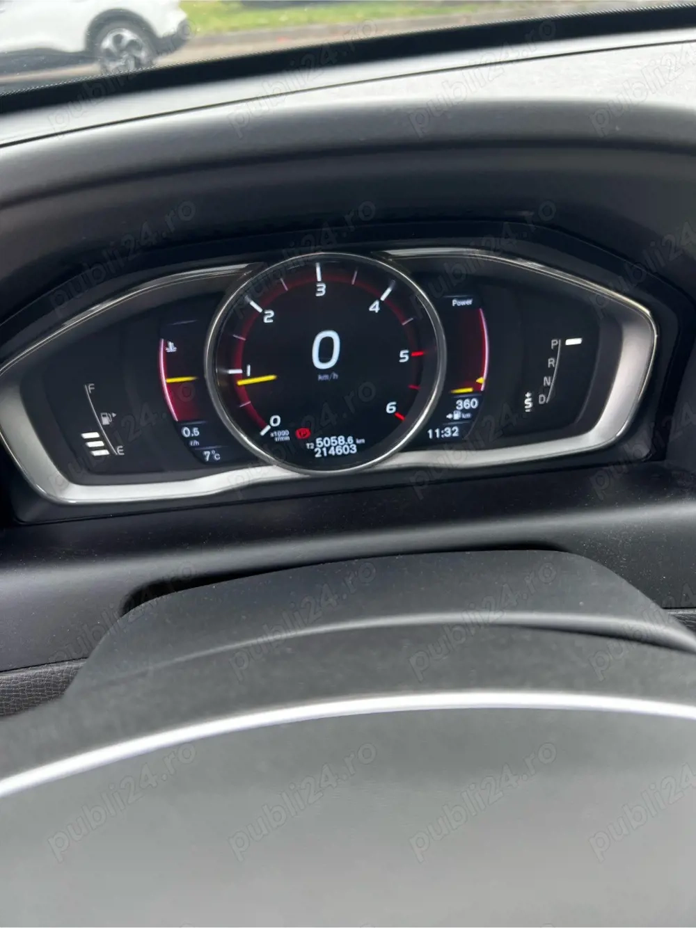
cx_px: 348
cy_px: 464
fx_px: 697
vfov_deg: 67.3
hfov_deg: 53.0
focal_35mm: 26
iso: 50
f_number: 1.5
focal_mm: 5.7
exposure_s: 1/121
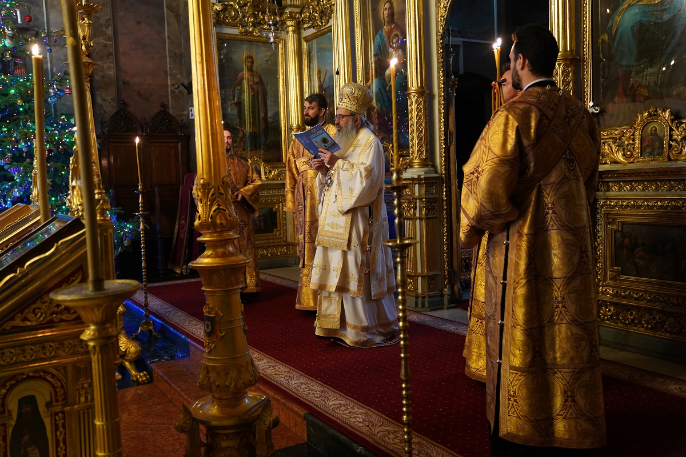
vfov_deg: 40.0
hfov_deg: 57.2
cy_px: 228
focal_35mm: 33
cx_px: 343
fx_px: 629
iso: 2500
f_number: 2.8
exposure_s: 1/50
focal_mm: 33
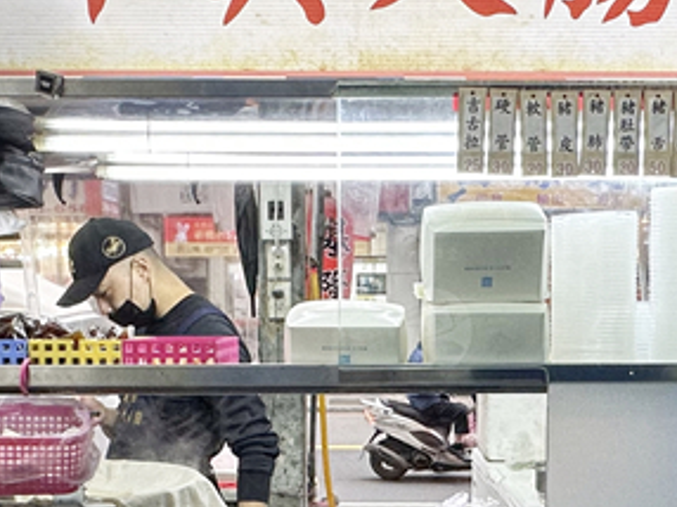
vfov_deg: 29.1
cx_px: 369
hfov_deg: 38.9
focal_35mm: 49
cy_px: 393
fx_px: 958
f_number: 2.2
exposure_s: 1/120
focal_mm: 2.22
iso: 160
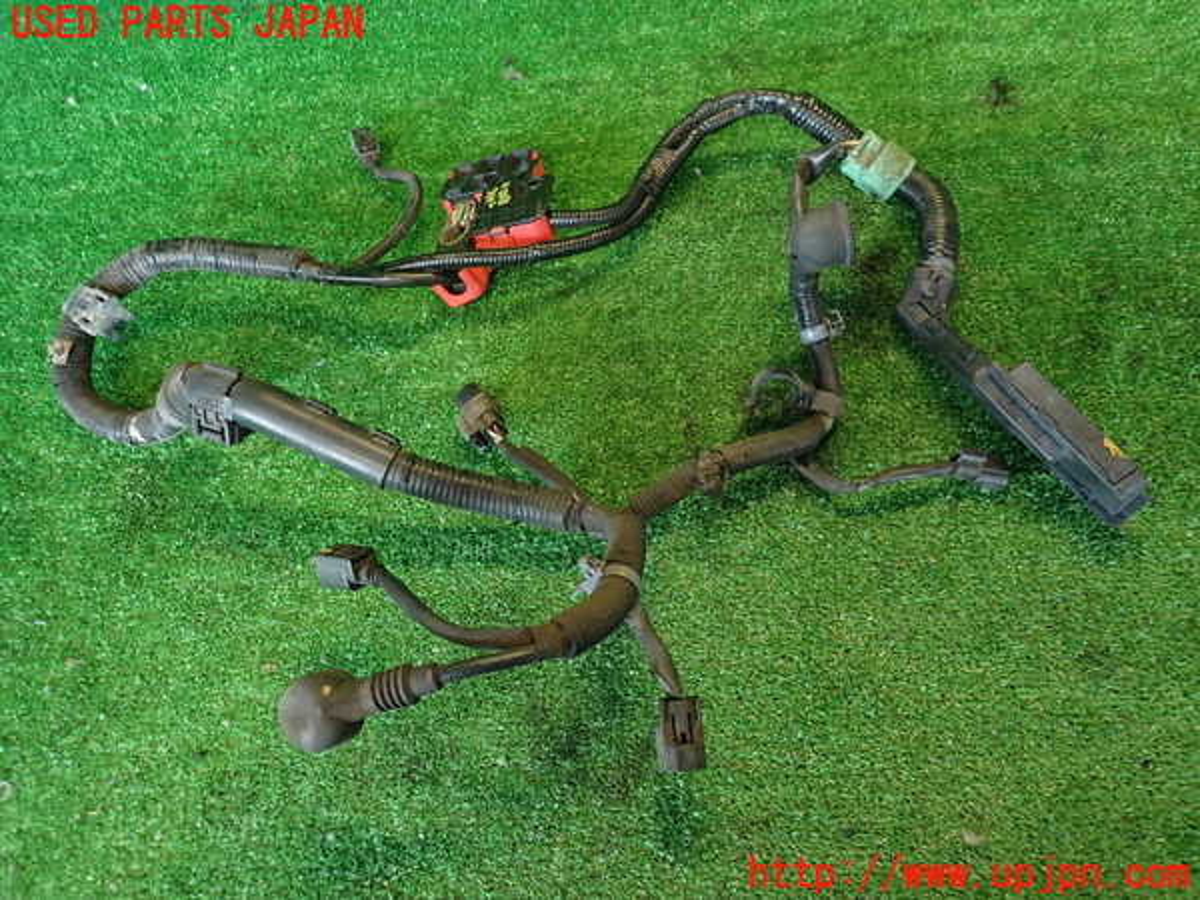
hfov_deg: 69.4
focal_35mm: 25
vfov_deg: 54.9
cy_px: 450
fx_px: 867
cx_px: 600
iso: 200
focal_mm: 4.5
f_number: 2
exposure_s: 1/40
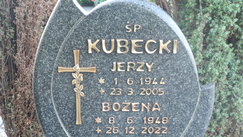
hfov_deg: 31.4
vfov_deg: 17.9
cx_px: 122
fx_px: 432
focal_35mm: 67
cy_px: 90
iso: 400
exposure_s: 1/30
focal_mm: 13
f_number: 3.5
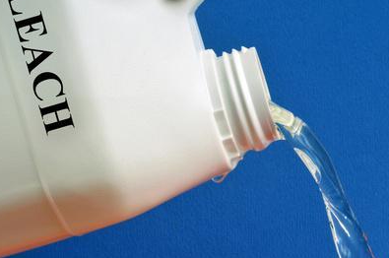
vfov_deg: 12.0
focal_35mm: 114
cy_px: 100
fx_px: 1230
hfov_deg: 18.0
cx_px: 193
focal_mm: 60
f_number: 32
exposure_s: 1/200
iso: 200
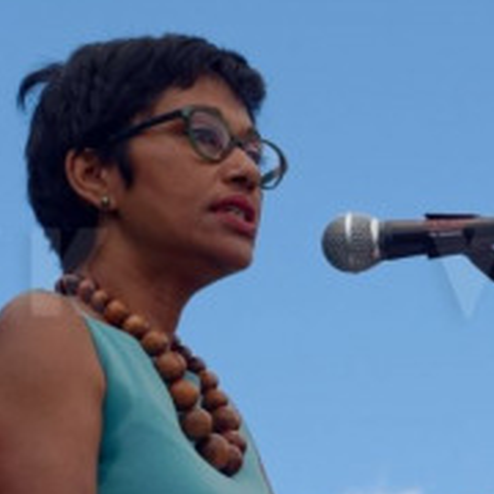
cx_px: 766
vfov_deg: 6.2
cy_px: 357
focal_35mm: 282
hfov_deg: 6.1
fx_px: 4553
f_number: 8
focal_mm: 50
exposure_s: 1/320
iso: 100
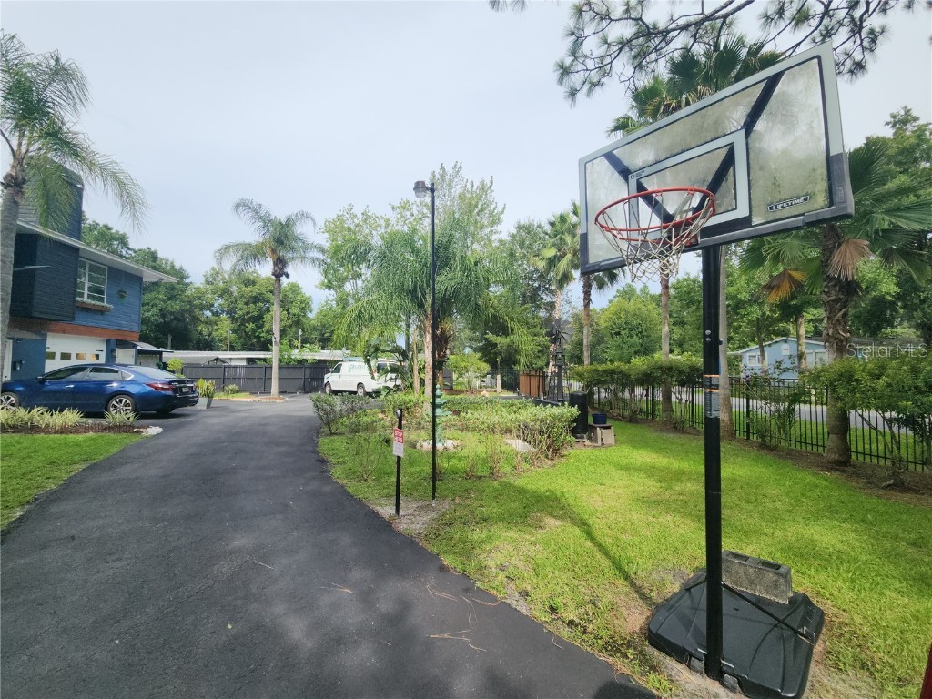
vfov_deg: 89.9
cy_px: 350
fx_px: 350
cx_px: 466
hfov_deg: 106.2
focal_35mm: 13
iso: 50
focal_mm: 2.2
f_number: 2.2
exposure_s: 1/1318
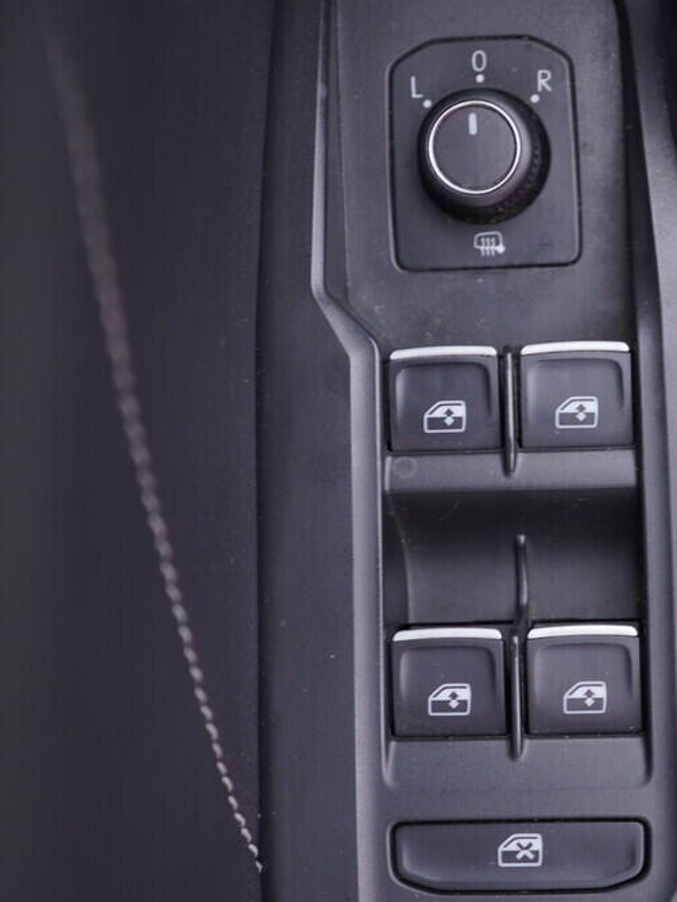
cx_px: 592
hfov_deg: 26.7
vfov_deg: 36.2
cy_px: 452
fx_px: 1382
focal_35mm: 53
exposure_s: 1/40
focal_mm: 24
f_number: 2.8
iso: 160
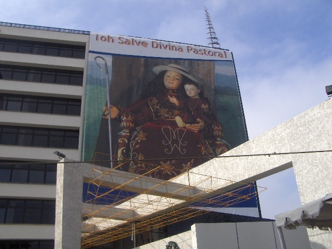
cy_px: 124
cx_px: 166
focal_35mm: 35
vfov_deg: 40.7
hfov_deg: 52.6
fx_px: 336
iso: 100
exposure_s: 1/826
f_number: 4.3
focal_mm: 5.8
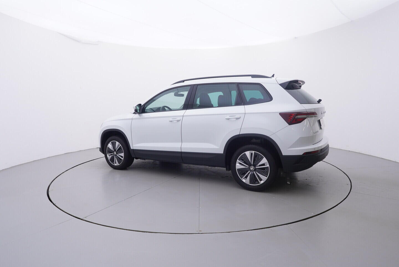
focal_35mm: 22
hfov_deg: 77.3
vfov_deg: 56.2
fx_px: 250
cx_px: 200
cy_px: 134
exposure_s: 1/80
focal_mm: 15
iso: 200
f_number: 5
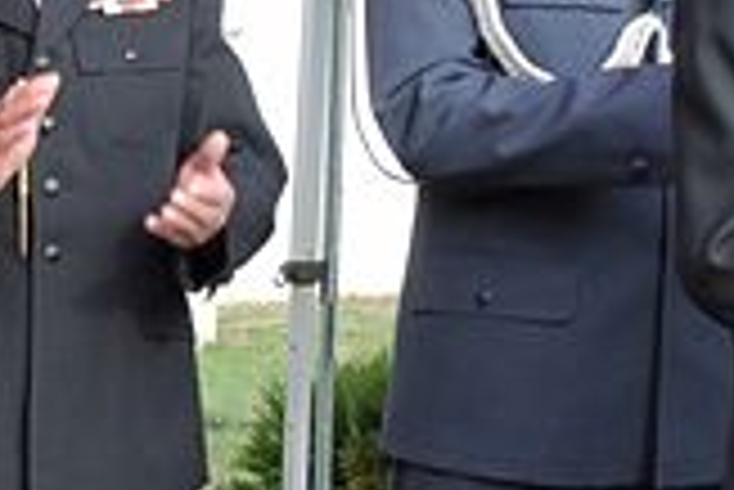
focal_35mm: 203
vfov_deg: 6.8
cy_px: 321
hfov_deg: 9.2
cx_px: -932
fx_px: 4143
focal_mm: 26
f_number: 8
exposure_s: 1/250
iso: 500
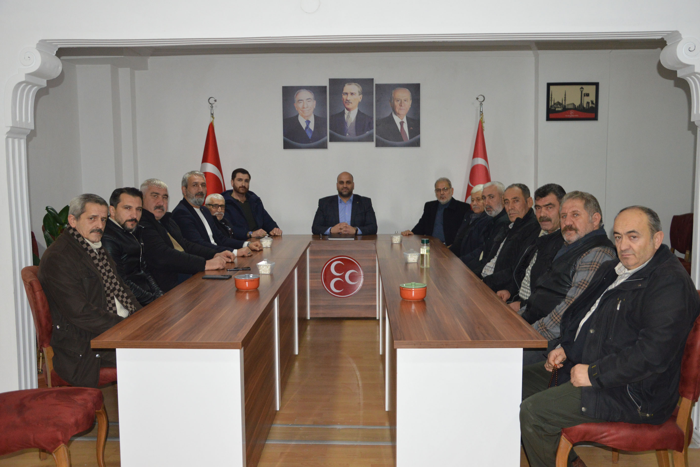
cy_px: 234
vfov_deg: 40.0
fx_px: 642
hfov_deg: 57.2
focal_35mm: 33
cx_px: 350
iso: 1000
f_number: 3.8
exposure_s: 1/60
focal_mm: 22
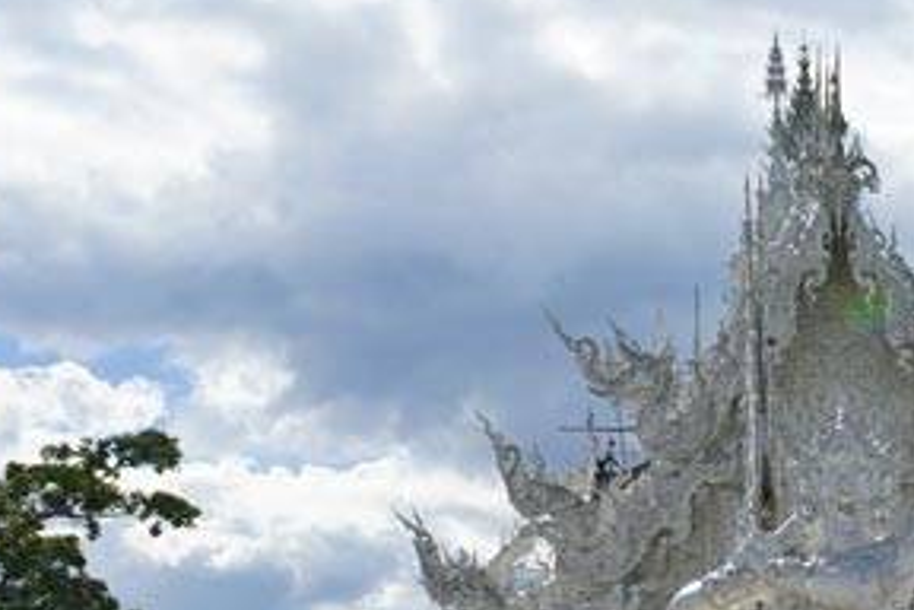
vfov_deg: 12.6
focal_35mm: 103
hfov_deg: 18.1
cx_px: 1273
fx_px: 2615
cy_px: 925
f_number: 11
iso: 100
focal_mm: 30
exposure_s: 1/200
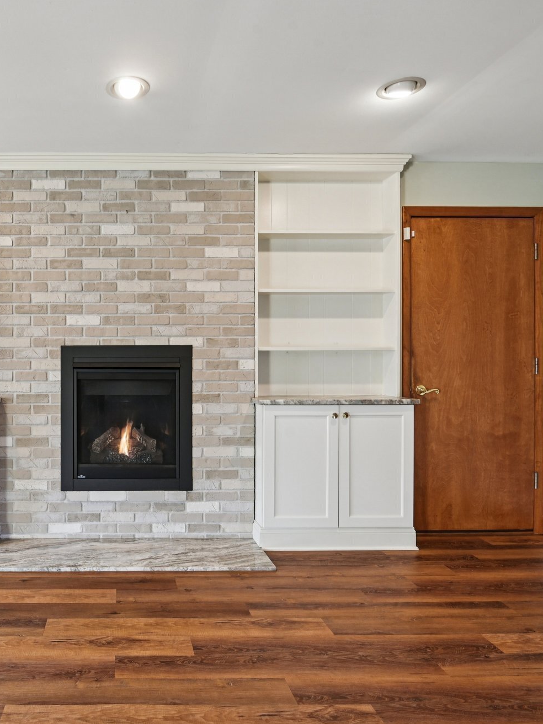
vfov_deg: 71.6
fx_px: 502
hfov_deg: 54.1
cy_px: 355
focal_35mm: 24
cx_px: 134
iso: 400
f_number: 8
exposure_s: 1/13
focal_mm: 16
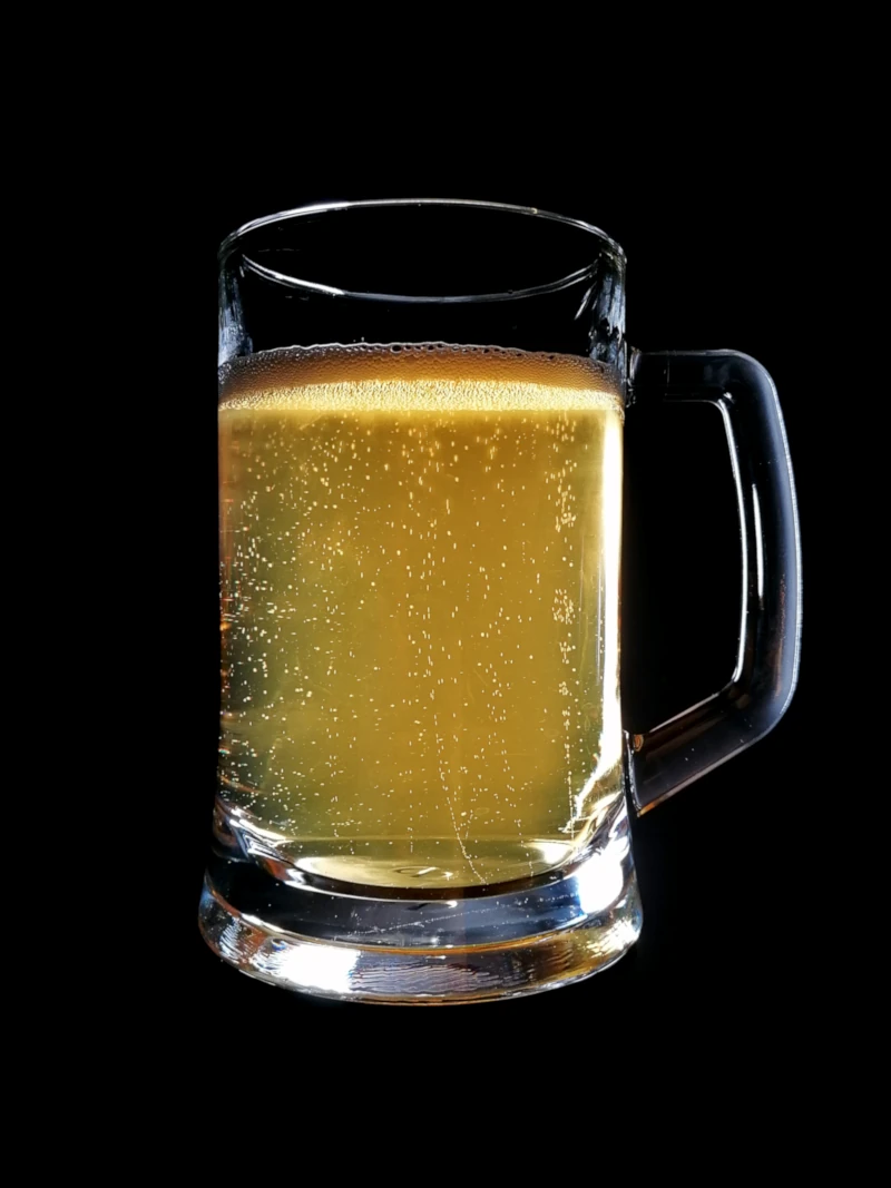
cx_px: 446
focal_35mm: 27
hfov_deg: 51.3
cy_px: 594
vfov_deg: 65.3
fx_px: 927
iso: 100
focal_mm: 4.75
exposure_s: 1/60
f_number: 1.8
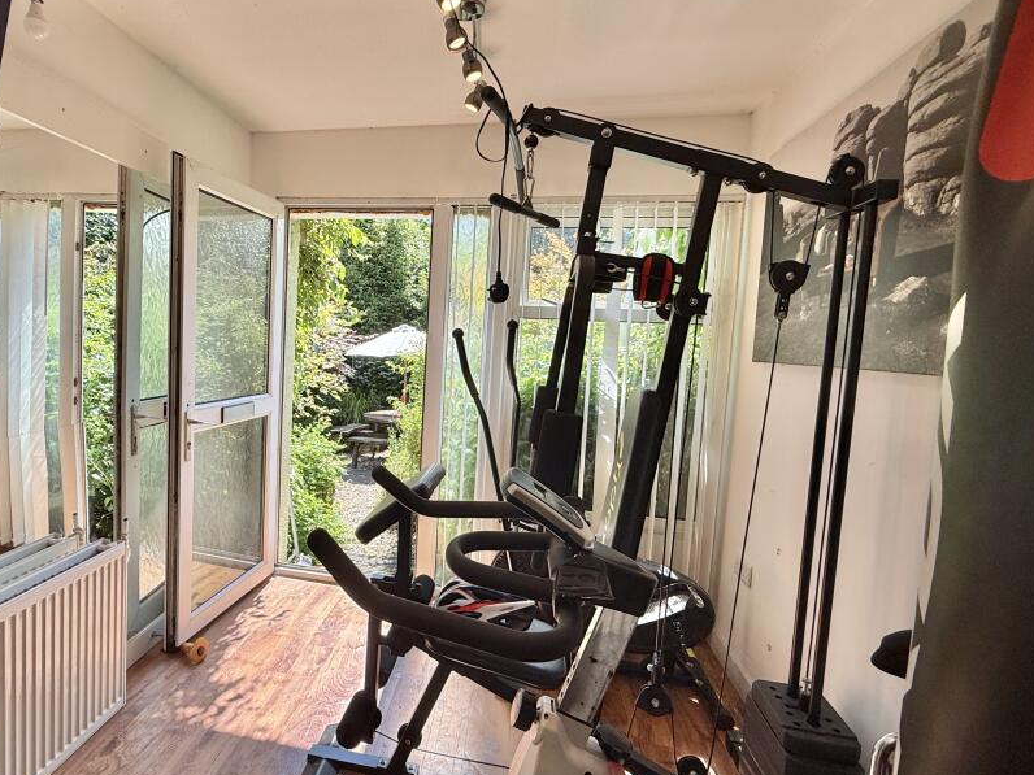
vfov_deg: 71.6
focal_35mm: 18
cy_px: 378
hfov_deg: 86.8
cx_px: 418
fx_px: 538
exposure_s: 1/312
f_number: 2.2
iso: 50
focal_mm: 2.22
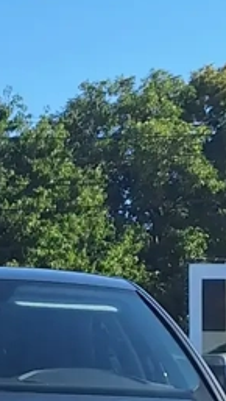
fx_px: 1382
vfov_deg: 16.4
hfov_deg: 9.2
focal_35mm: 130
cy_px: 309
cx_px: -84
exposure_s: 1/2092
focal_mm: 5.54
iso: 40
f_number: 1.8
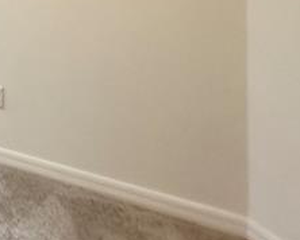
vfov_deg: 20.7
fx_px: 560
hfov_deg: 23.2
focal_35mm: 63
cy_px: -120
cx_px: -166
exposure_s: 1/60
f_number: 2.2
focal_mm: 2.22
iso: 200
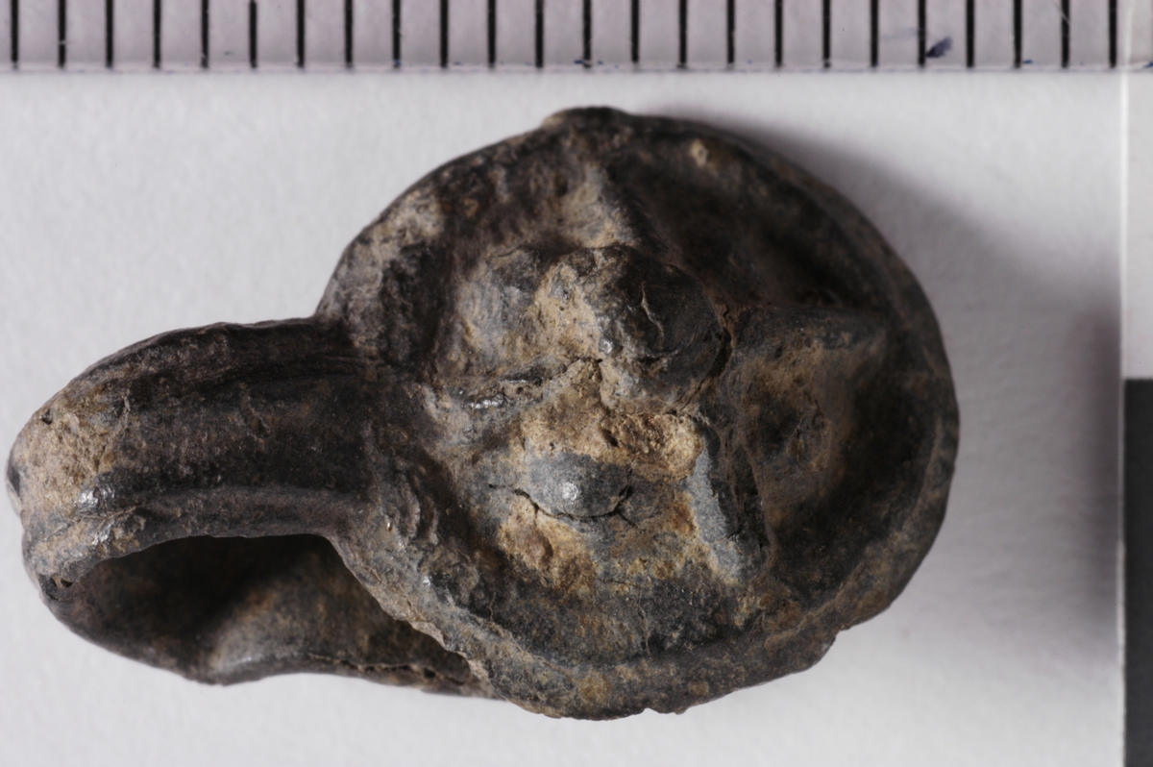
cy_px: 384
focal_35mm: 82
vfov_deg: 16.5
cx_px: 576
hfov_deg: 24.6
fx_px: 2640
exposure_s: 1/100
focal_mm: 55
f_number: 25
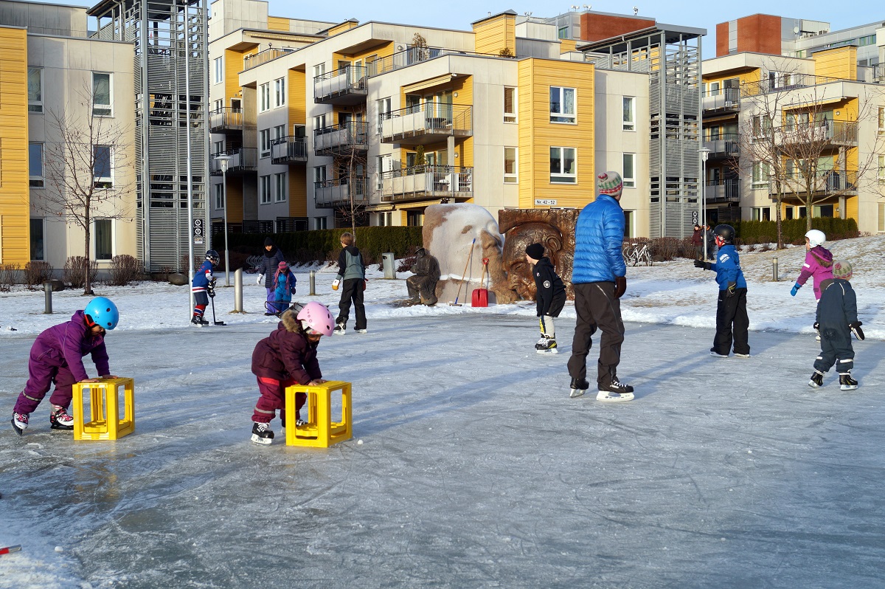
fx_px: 1105
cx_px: 442
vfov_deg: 29.8
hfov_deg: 43.6
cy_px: 294
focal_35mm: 45
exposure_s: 1/250
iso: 100
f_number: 5.6
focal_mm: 30
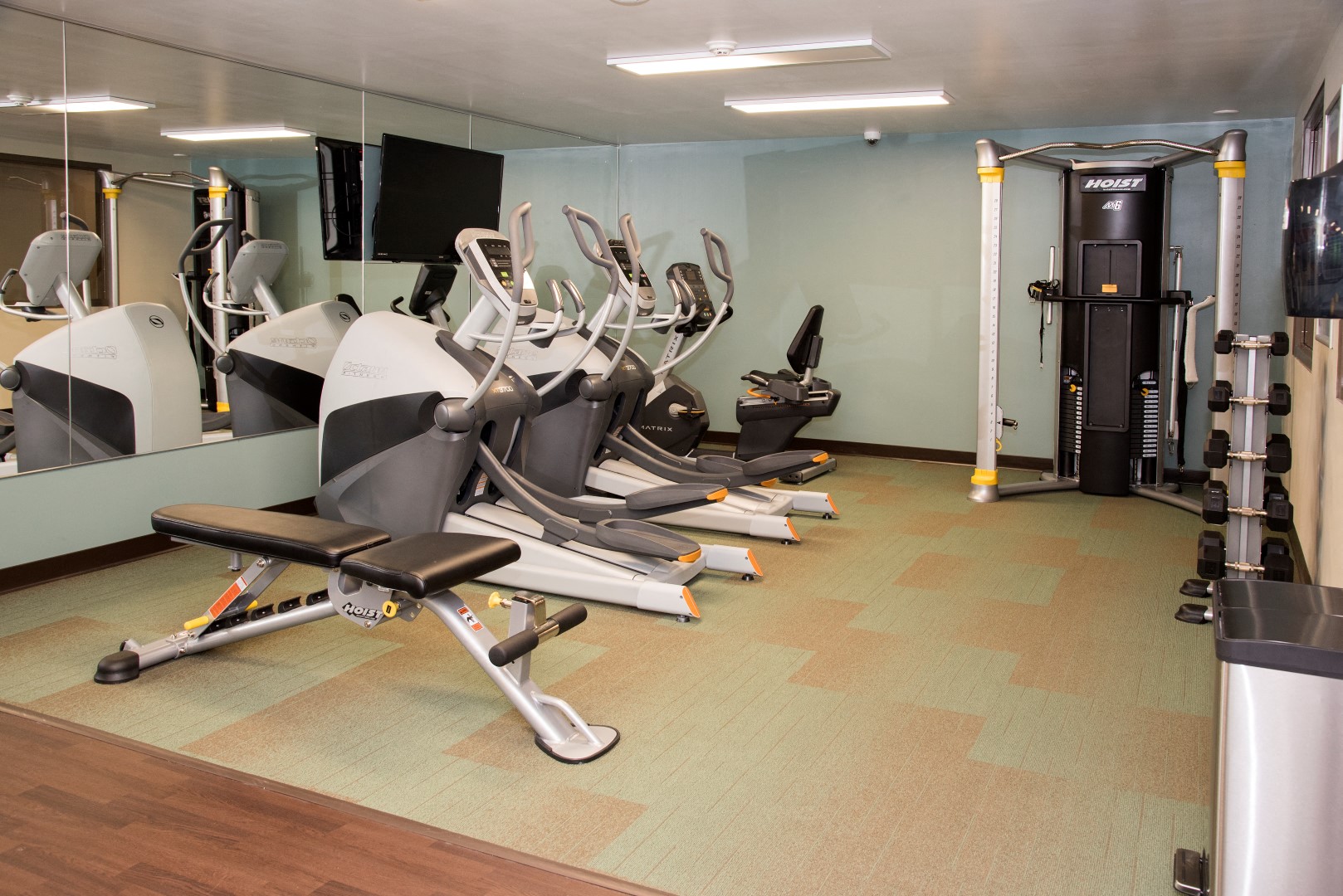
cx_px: 672
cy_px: 448
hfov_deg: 61.9
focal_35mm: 30
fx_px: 1120
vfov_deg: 43.6
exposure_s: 1/25
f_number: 8
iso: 800
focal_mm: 30
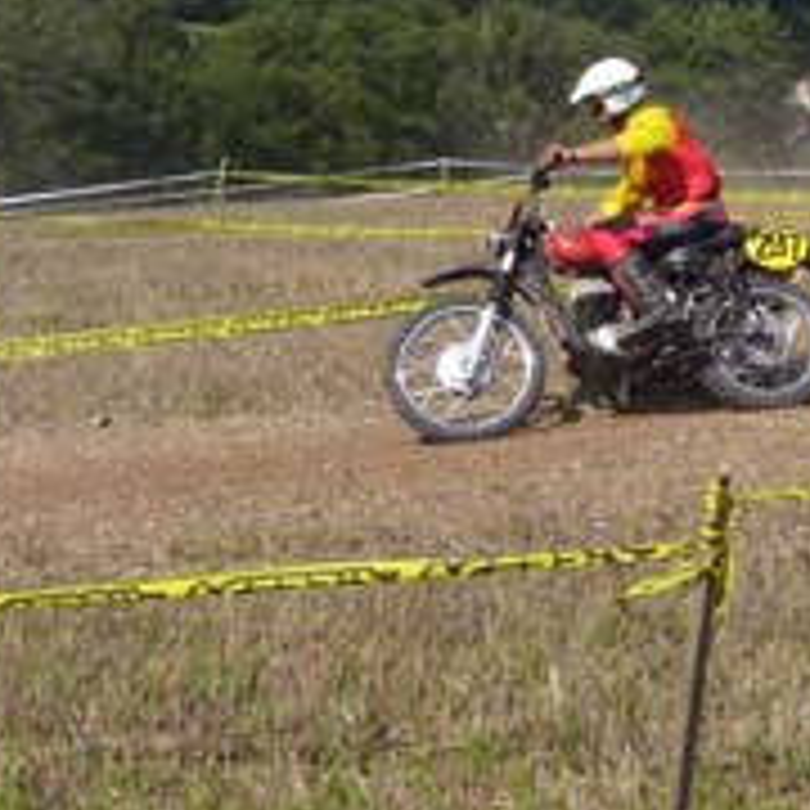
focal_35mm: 98
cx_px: 616
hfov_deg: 17.6
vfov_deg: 17.7
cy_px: 238
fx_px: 2594
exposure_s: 1/500
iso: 100
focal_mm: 8.3
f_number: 6.7
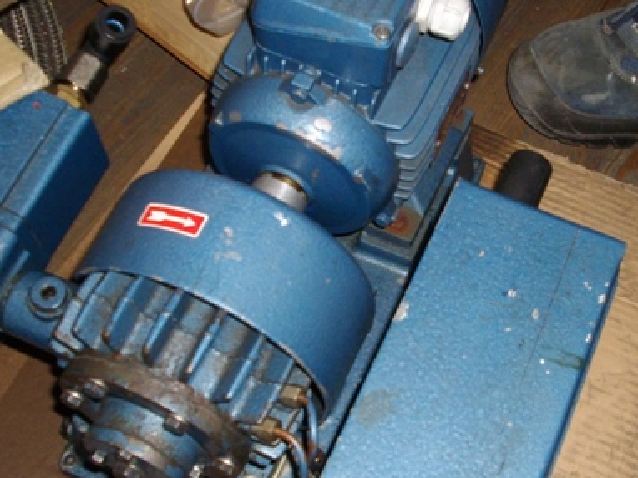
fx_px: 1142
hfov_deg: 31.2
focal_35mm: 62
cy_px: 271
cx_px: 371
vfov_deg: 23.6
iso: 200
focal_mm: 6.2
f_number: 2.8
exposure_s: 1/50
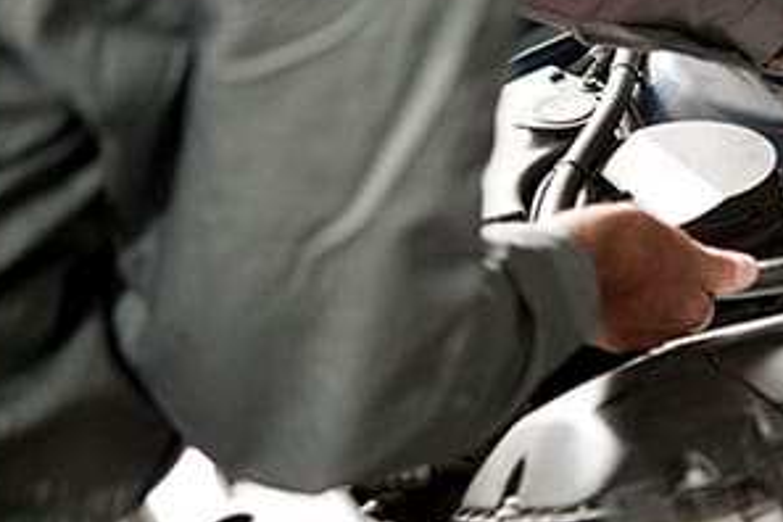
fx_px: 2197
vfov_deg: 13.6
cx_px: 622
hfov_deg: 20.0
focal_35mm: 101
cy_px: 270
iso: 125
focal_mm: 60
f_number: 2.8
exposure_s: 1/160
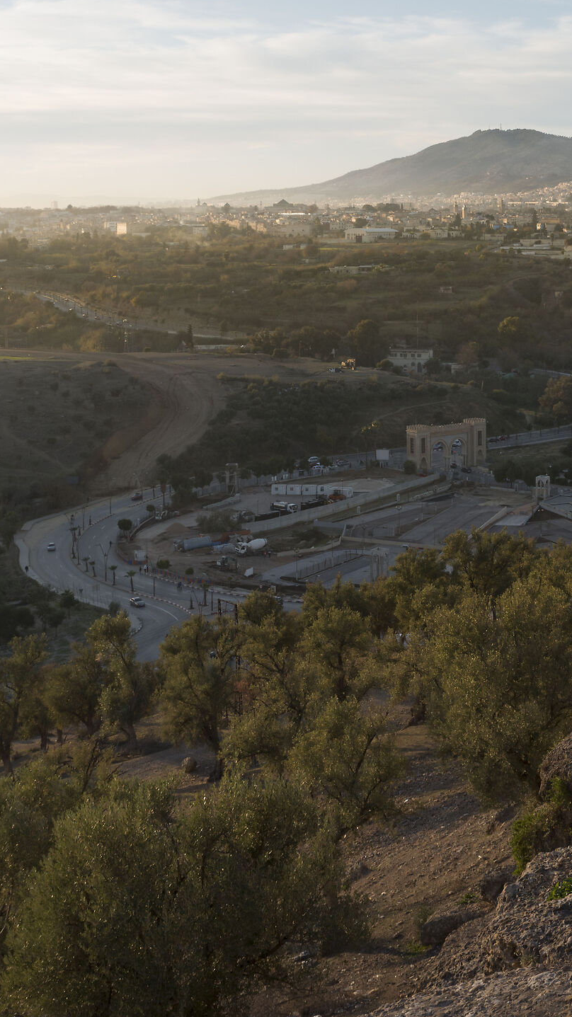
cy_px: 309
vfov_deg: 36.7
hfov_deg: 20.8
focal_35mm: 56
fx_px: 1510
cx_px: 565
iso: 320
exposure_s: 1/250
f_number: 9
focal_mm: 32
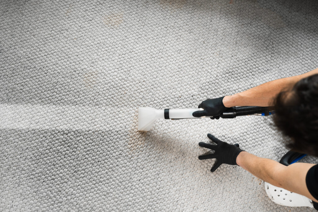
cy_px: 106
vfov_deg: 36.9
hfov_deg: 53.1
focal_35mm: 36
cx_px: 159
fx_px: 318
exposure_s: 1/125
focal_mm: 36
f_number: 3.5
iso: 500
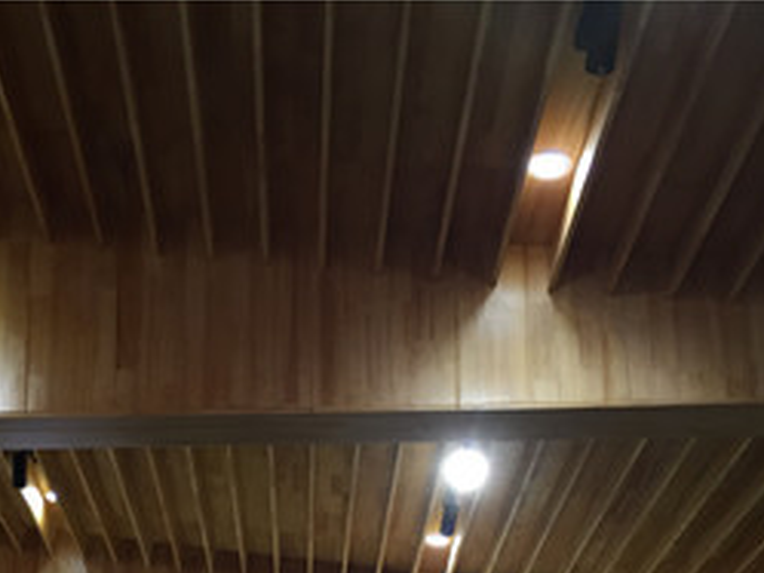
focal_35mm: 64
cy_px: 628
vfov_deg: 21.8
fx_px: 1413
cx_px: 175
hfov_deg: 29.7
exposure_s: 1/33
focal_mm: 4.15
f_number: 2.2
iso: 32
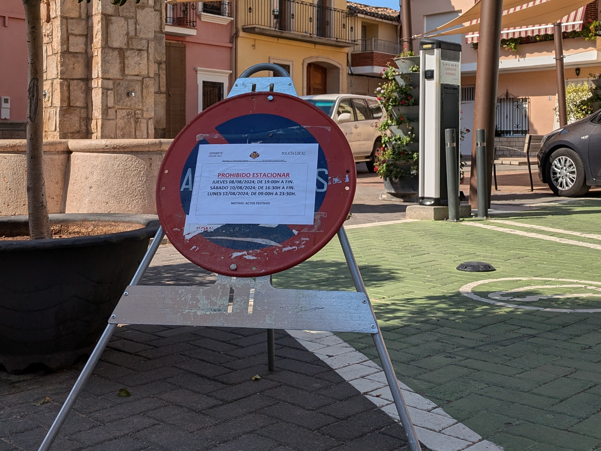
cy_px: 125
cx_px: 301
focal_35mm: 44
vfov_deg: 32.4
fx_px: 764
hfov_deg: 42.9
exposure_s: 1/3559
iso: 44
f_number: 1.89
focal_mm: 5.43
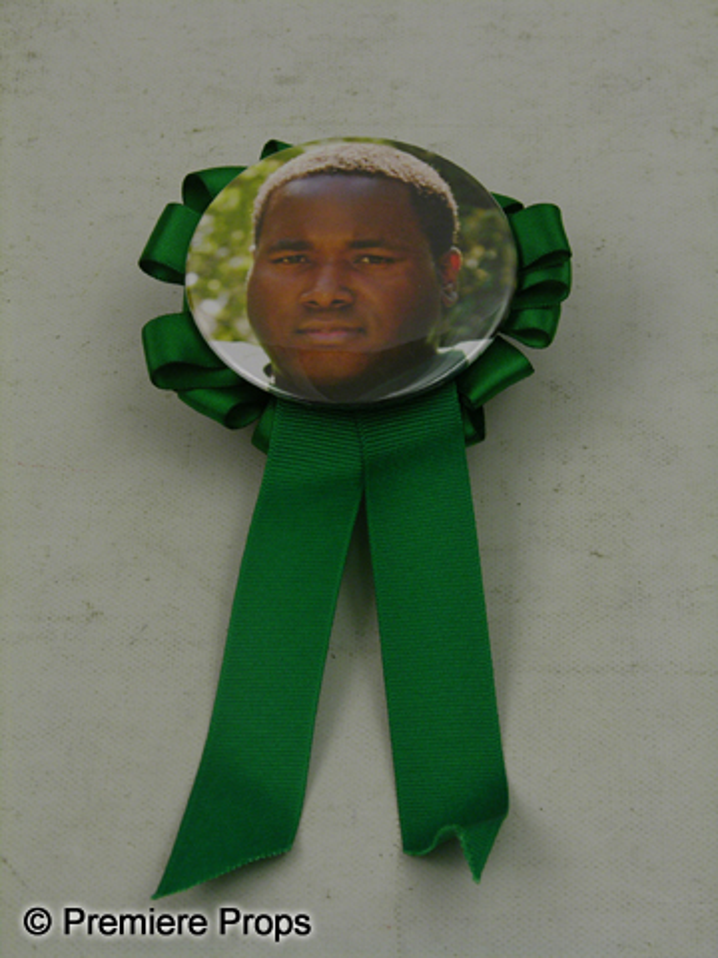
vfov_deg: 15.2
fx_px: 3595
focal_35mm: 130
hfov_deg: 11.4
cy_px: 479
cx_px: 359
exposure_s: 1/4
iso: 100
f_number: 6
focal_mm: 31.9
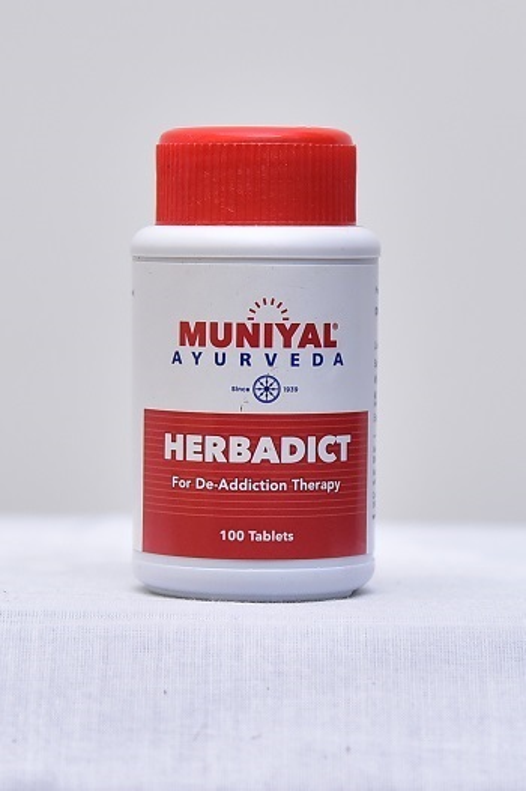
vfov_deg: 28.9
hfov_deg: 19.4
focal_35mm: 70
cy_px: 396
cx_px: 263
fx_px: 1536
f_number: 4
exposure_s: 1/125
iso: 1250
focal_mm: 70
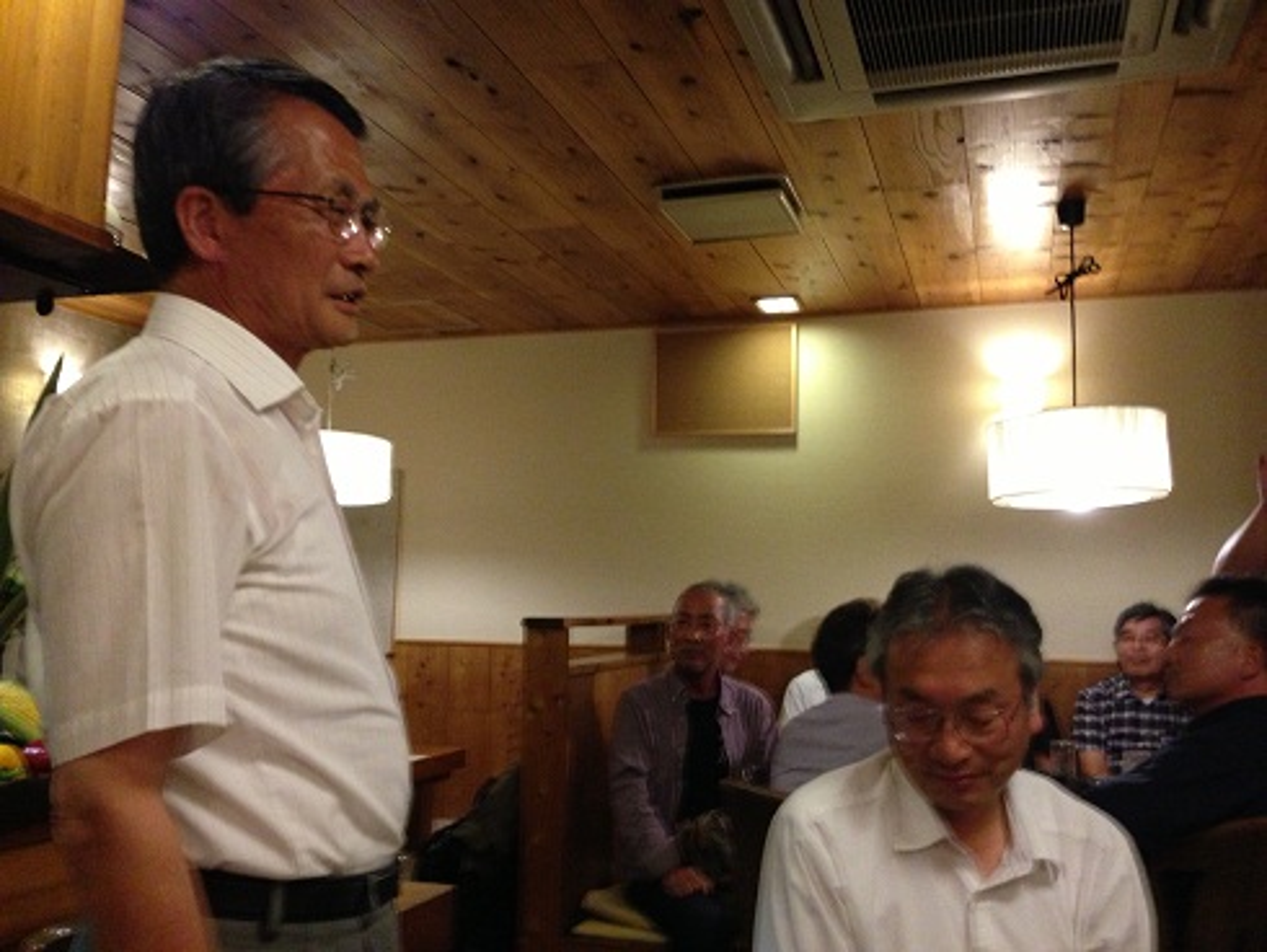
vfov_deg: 43.0
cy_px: 476
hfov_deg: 55.3
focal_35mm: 33
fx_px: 1208
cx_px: 634
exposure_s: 1/15
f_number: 2.4
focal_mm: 4.13
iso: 400
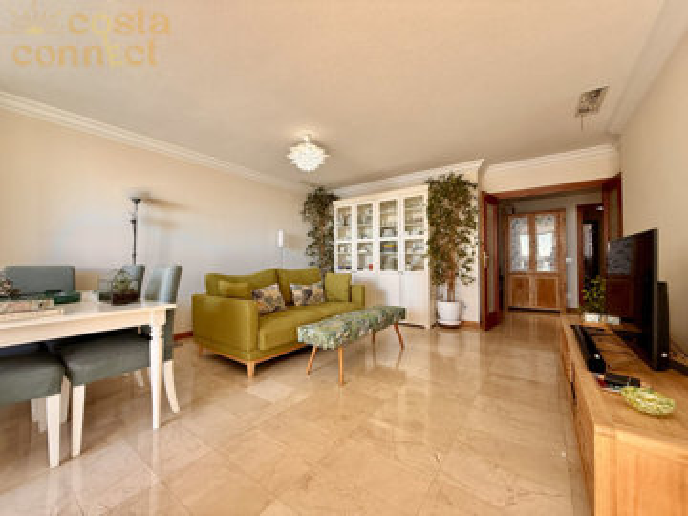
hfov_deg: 102.1
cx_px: 344
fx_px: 278
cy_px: 258
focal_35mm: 14
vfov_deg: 85.7
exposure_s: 1/99
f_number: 2.2
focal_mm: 2.22
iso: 125
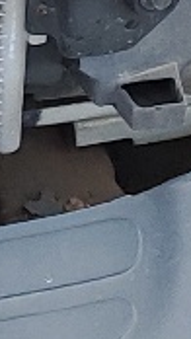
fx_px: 2339
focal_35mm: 260
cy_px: -717
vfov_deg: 7.3
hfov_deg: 4.2
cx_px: -717
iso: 50
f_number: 1.5
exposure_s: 1/500
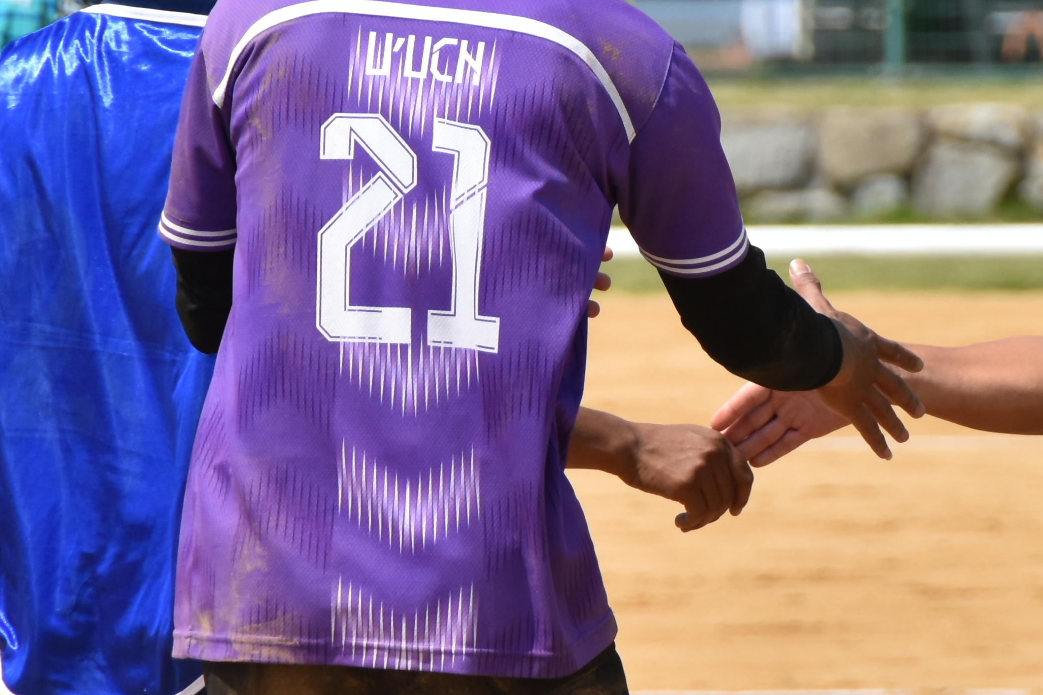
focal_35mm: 732
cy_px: 164
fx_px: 21204
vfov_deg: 1.9
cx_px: 734
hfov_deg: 2.8
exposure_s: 1/1600
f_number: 6.3
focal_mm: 170
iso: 400
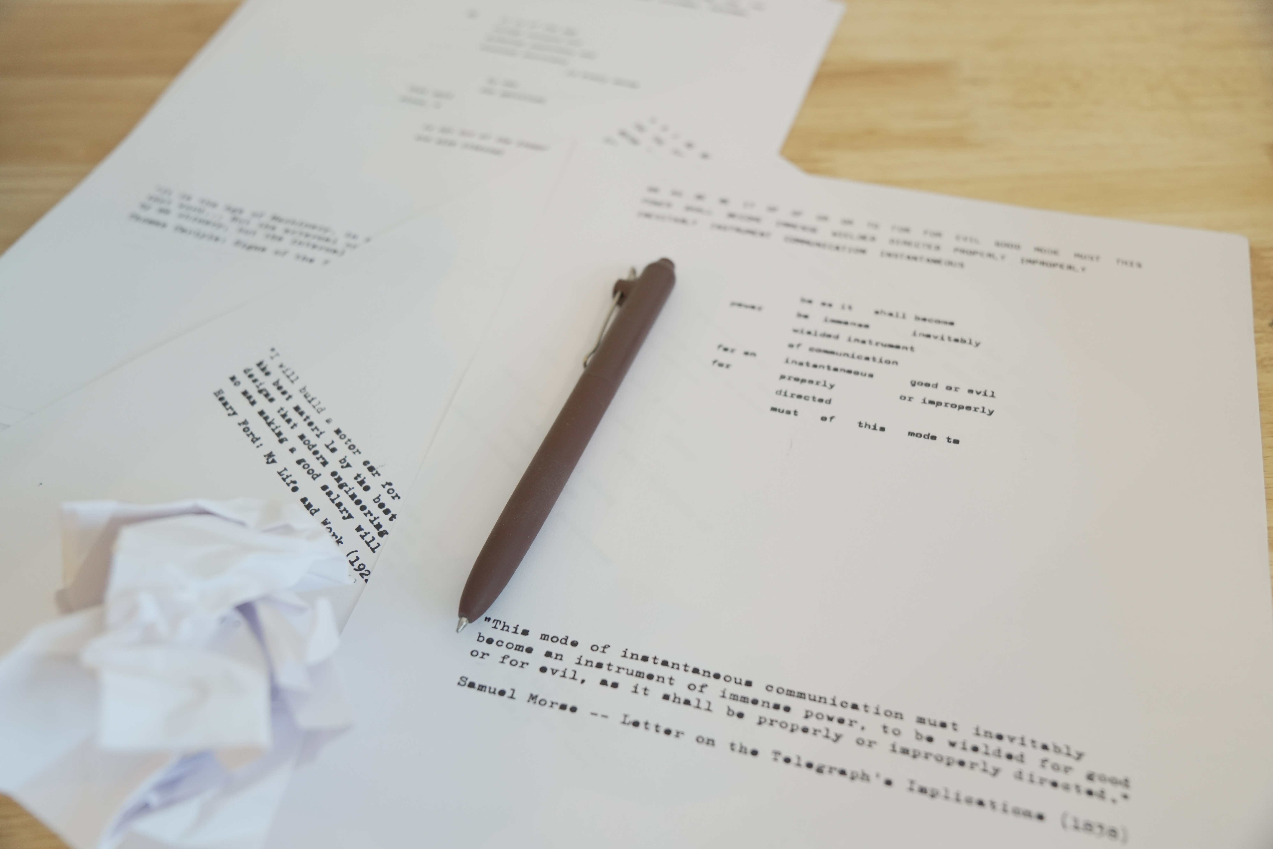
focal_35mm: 36
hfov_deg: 53.1
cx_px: 636
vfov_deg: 36.9
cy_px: 424
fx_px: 1273
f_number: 2.8
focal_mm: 24
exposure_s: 1/60
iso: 800
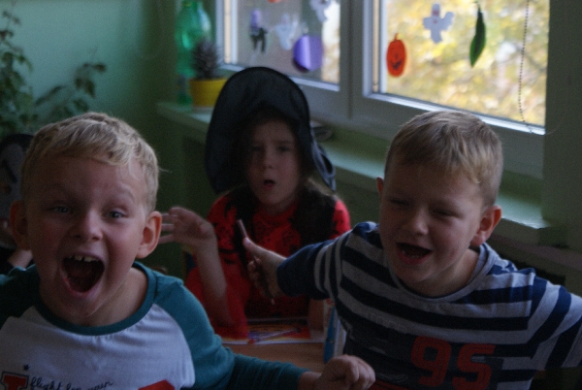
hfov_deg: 19.4
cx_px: 291
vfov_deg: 13.1
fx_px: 1700
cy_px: 195
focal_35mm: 105
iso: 400
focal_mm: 70
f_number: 5.6
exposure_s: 1/125
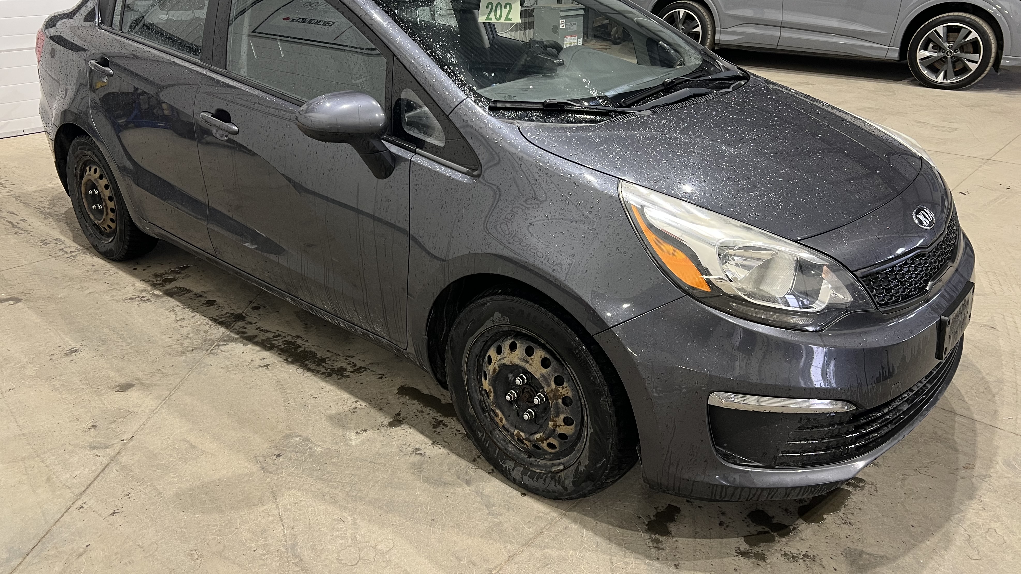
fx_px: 785
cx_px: 506
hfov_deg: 66.1
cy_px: 228
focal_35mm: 29
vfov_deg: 40.0
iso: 125
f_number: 1.5
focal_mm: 5.7
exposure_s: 1/60
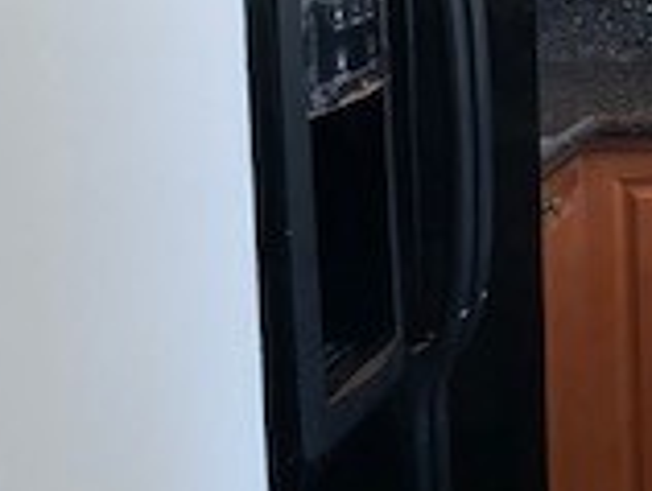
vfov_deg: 14.0
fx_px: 1981
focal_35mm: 105
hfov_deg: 16.5
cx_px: 1056
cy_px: 58
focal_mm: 4.25
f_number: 1.8
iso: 25
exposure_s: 1/60
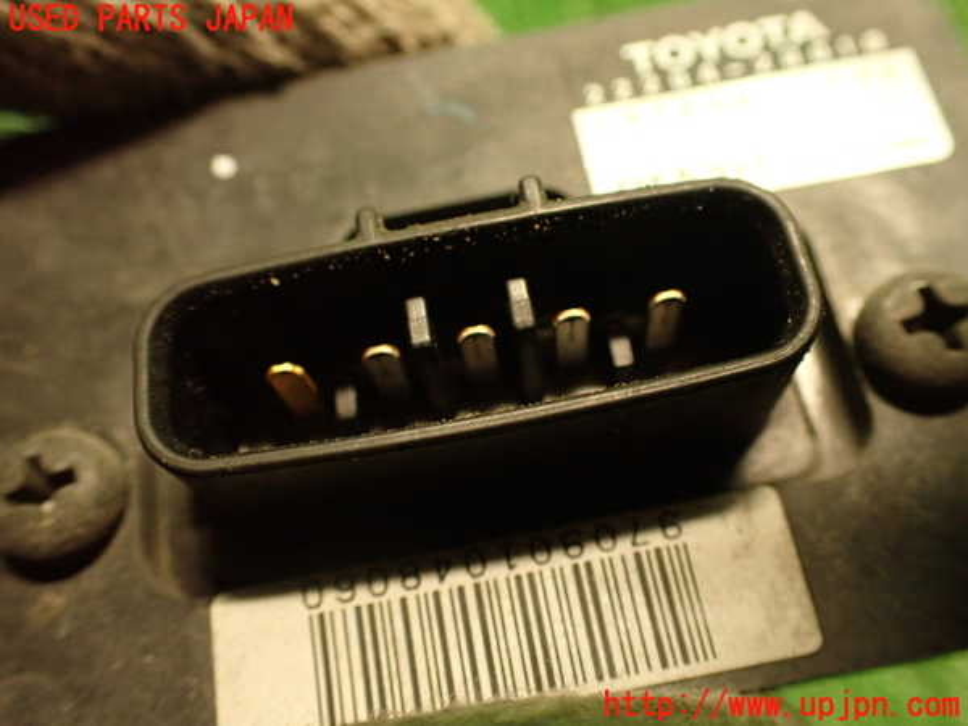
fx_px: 895
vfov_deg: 44.2
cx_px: 484
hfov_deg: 56.8
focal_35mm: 32
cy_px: 363
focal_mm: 5.79
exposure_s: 1/30
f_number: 2.4
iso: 800
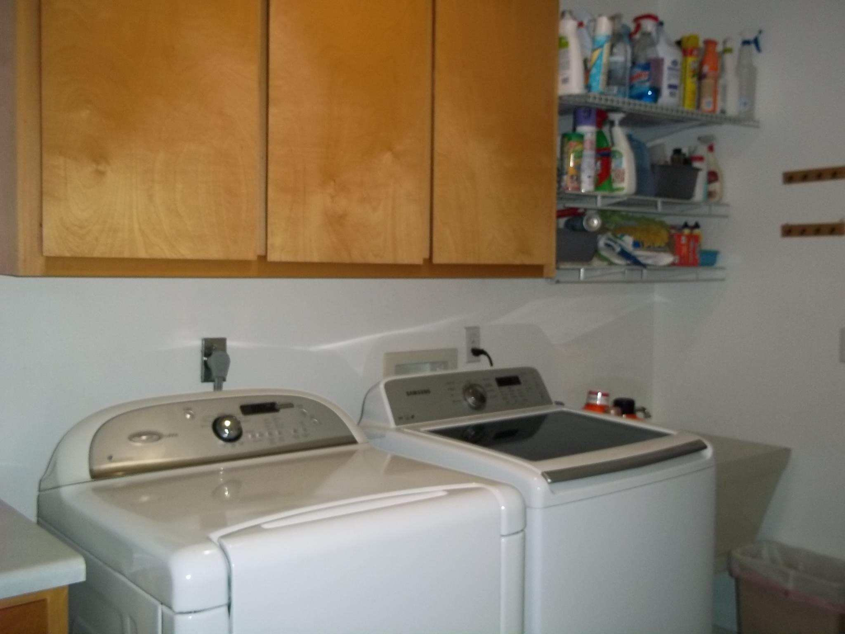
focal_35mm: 36
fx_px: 879
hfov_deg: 51.4
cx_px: 422
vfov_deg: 39.7
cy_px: 317
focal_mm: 6.5
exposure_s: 1/30
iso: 160
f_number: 3.1
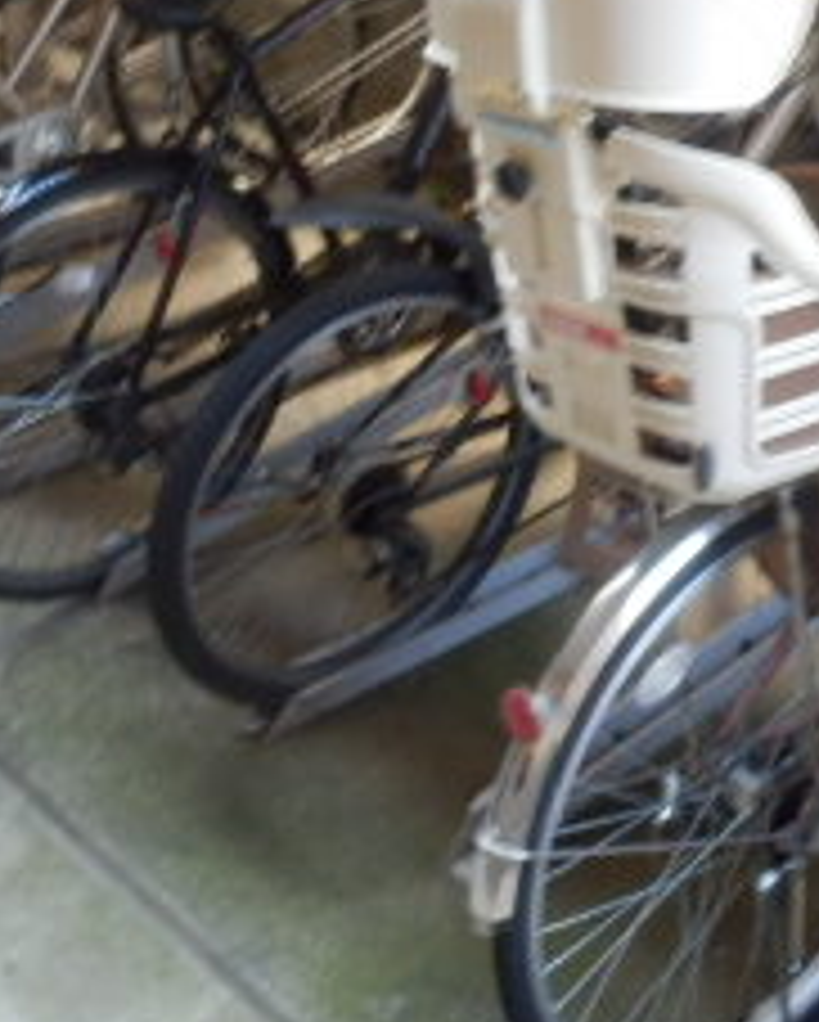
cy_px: 257
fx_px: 1997
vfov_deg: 28.3
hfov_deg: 23.1
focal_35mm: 66
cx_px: 558
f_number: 3
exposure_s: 1/30
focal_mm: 4.2
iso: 160
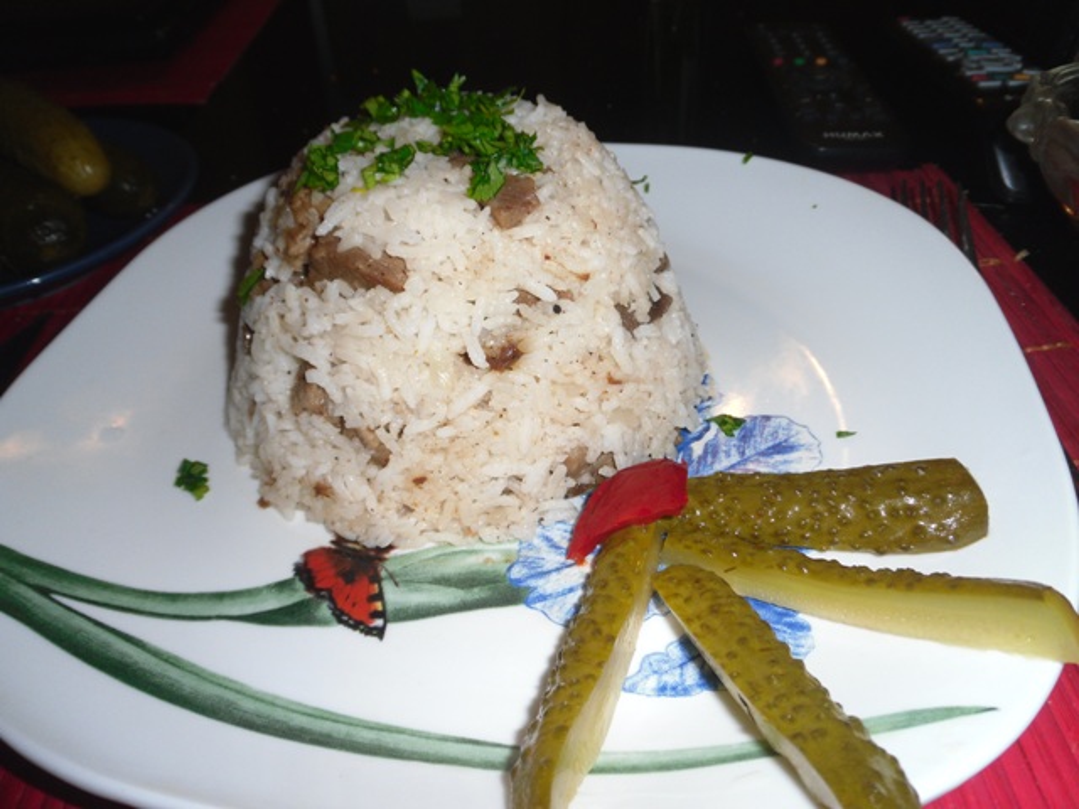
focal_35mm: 28
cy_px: 404
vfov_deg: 49.7
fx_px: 873
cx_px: 540
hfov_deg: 63.4
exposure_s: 1/45
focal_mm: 5.1
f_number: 3.4
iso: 80
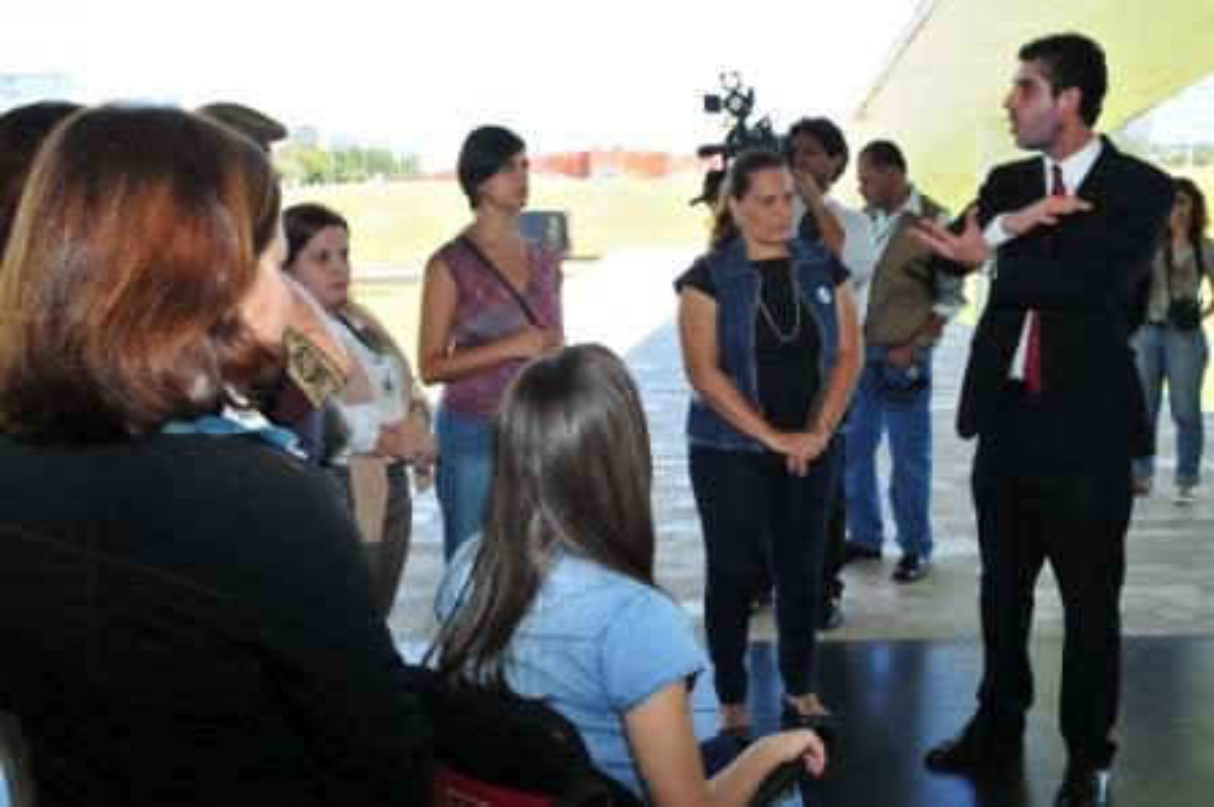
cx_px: 607
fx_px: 1213
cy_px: 404
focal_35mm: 36
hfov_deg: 53.2
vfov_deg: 36.8
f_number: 5.6
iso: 200
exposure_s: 1/125
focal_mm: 24
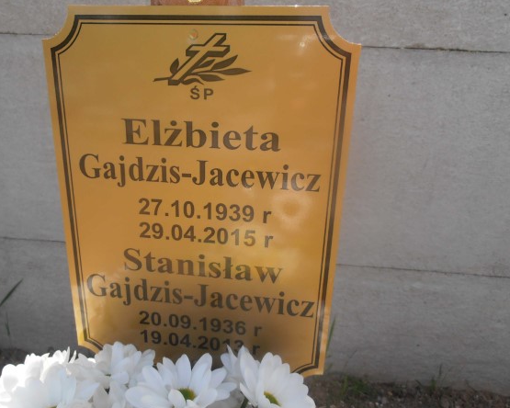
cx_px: 231
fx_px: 408
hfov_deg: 63.9
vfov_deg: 53.2
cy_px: 204
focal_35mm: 27
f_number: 3
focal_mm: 4.2
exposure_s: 1/640
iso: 80
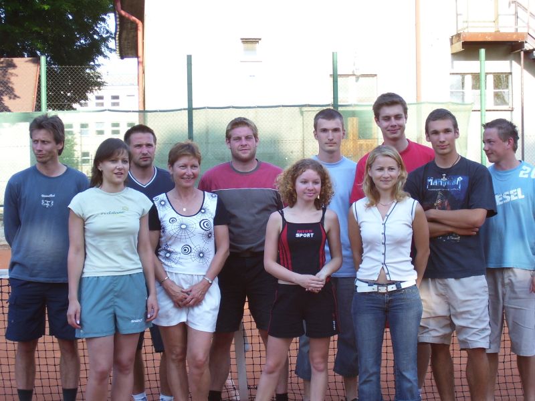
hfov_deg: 23.8
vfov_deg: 18.0
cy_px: 200
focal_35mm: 82
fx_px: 1267
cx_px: 268
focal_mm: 13.5
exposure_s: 1/125
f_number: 4.1
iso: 80
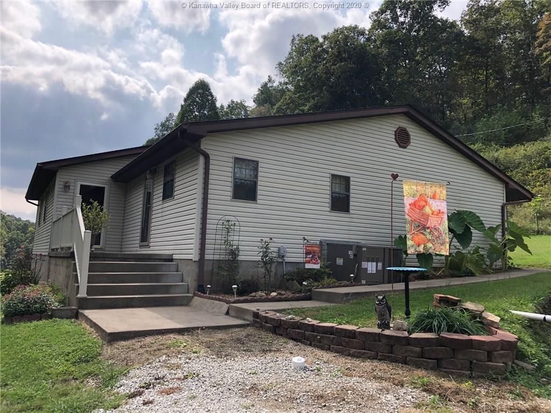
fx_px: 446
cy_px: 206
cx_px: 276
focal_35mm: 28
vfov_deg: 49.7
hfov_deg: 63.4
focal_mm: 4
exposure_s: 1/1675
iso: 20
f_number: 1.8
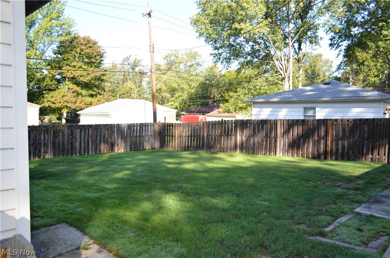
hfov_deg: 67.5
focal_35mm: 27
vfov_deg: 47.7
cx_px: 195
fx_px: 292
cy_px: 129
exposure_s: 1/200
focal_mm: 18
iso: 100
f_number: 3.5
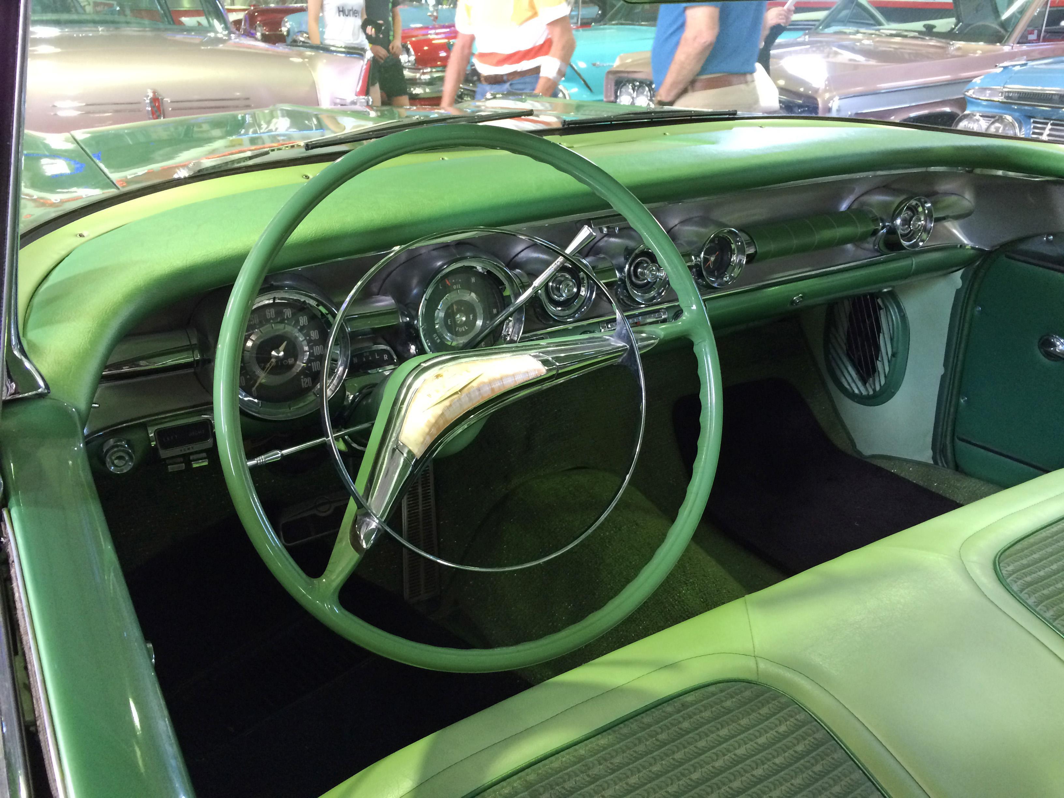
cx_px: 532
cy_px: 399
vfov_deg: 48.2
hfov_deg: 61.7
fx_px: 891
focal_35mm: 29
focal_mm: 4.15
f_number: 2.2
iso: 200
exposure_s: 1/33
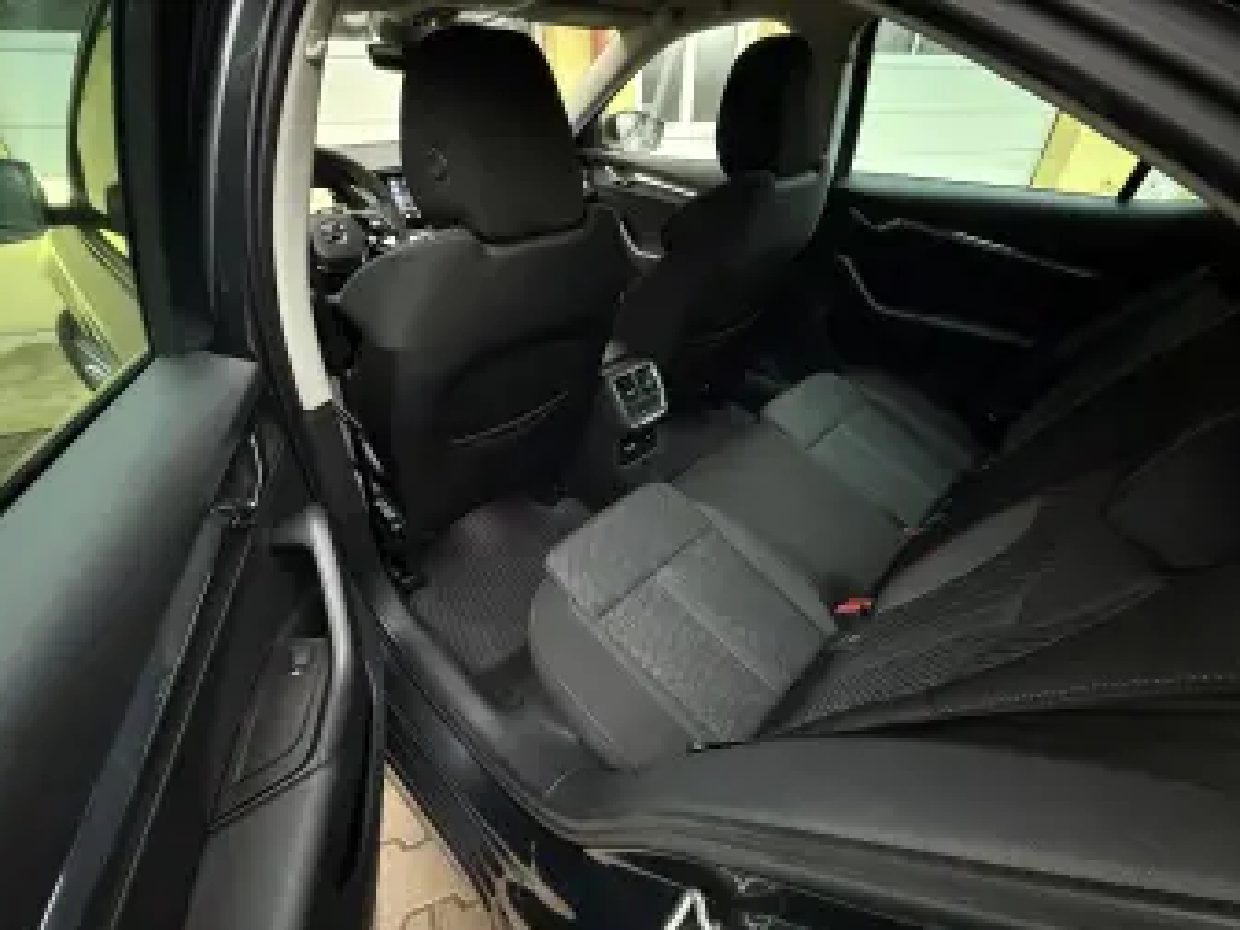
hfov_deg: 98.2
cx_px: 627
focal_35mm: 15
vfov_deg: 81.6
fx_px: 537
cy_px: 495
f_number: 2.2
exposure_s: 1/60
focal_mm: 2.22
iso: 1000
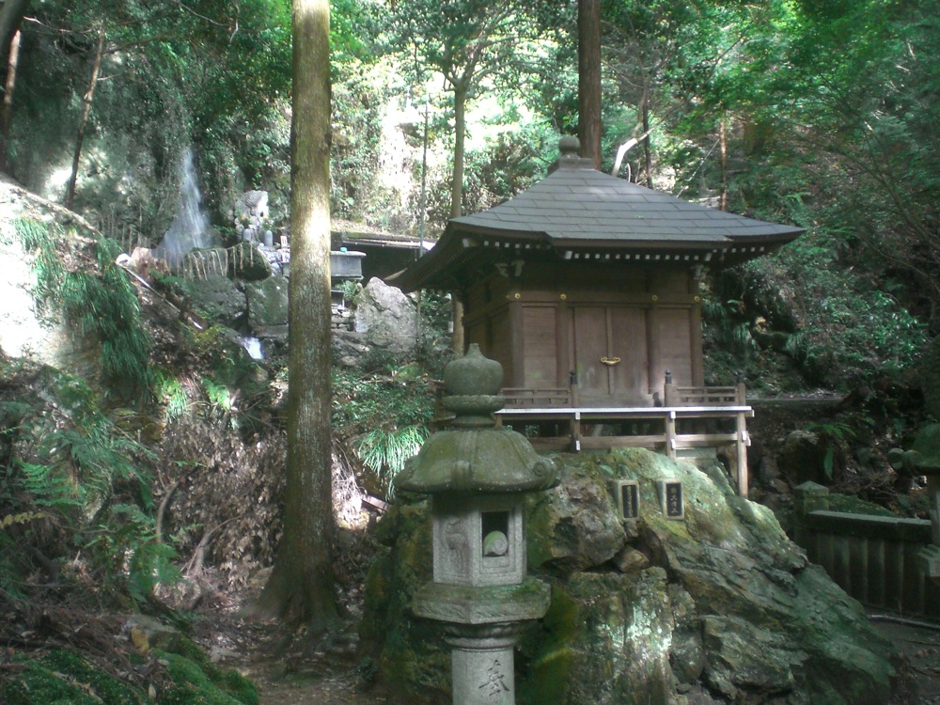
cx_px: 470
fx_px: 1032
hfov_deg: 49.0
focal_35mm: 38
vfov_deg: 37.7
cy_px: 352
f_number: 3.1
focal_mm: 6.3
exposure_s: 1/40
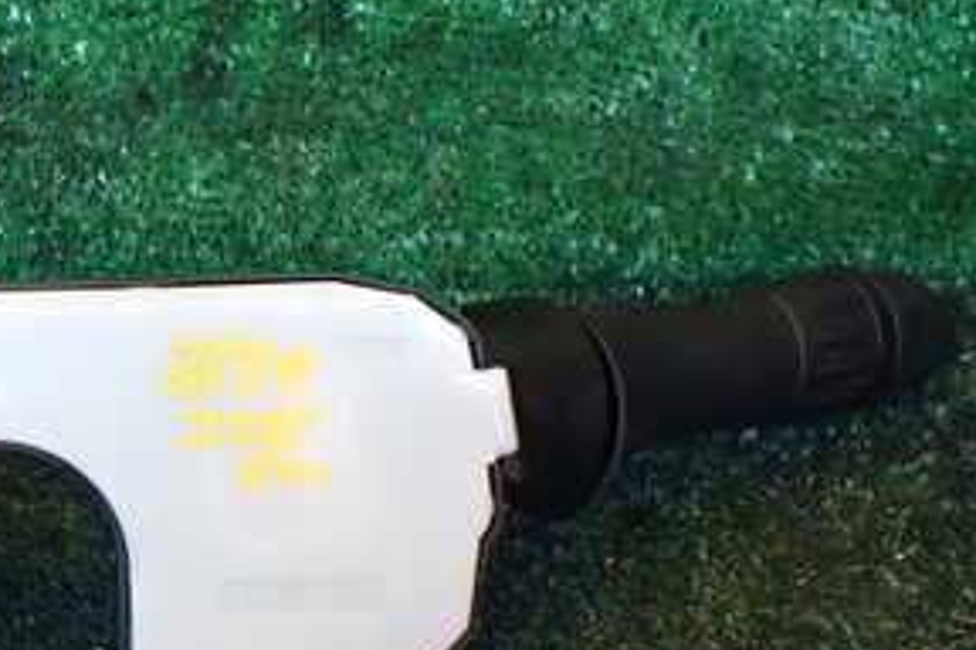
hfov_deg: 28.9
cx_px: -7
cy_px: 345
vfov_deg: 20.9
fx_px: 1762
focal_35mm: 65
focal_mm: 5.4
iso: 800
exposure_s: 1/80
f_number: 2.3
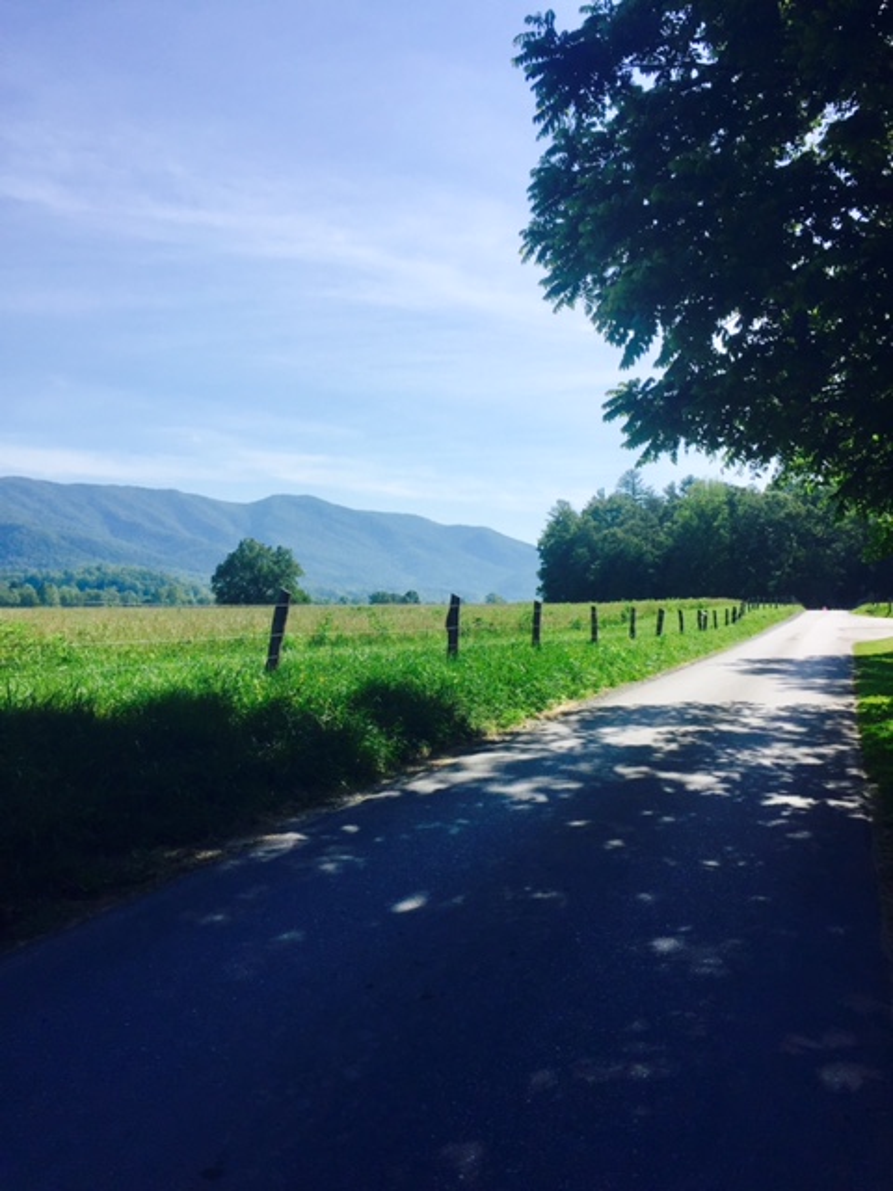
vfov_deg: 61.7
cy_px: 596
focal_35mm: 29
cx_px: 446
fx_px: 997
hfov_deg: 48.2
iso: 32
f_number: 2.2
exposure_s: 1/2825
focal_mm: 4.15
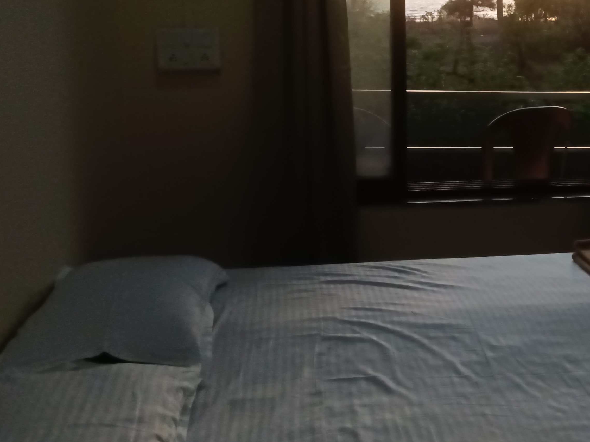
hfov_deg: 36.6
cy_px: 143
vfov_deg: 28.4
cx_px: 443
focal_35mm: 51
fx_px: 869
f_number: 1.7
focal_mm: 4.7
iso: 2500
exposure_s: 1/2000
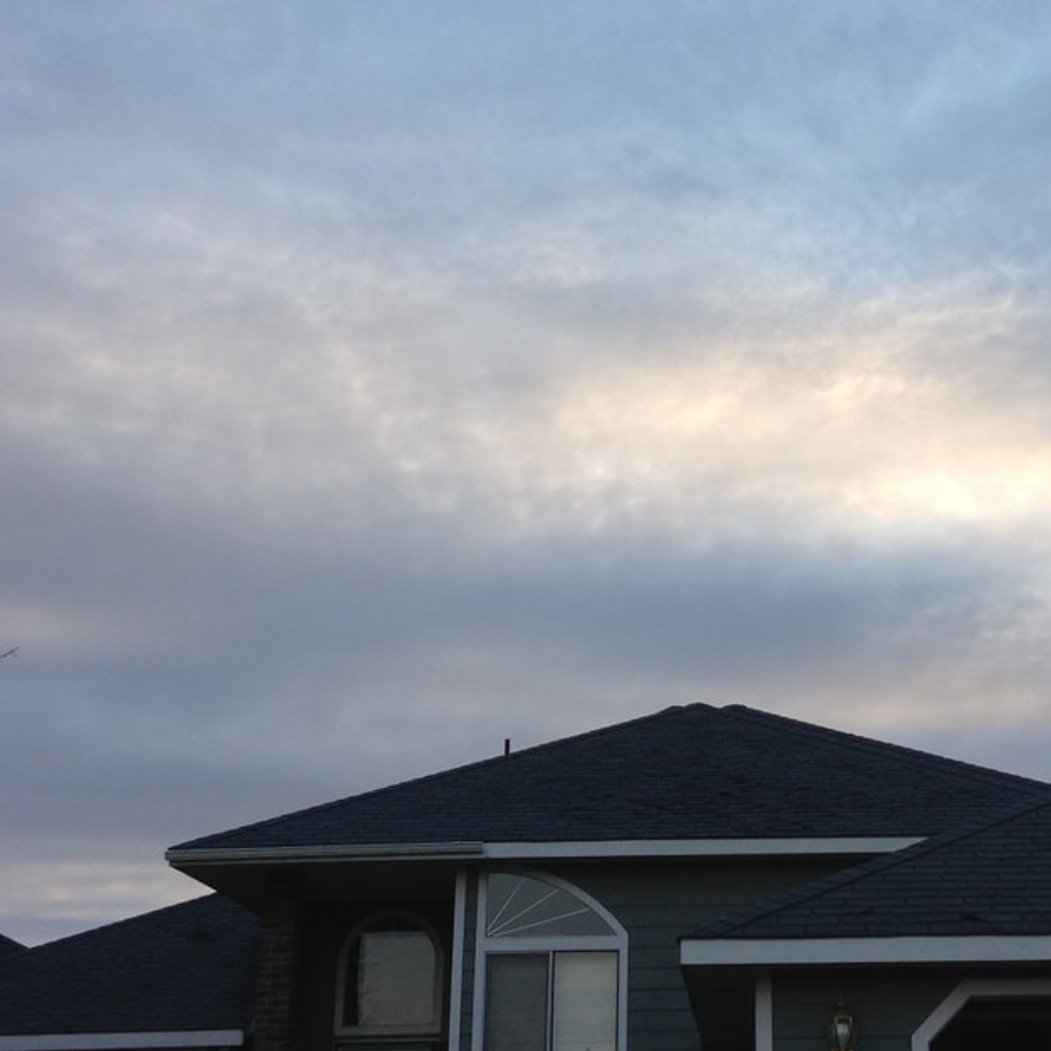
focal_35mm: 62
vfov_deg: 27.7
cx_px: 748
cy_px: 498
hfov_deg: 27.4
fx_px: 2130
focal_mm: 4.12
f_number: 2.4
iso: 50
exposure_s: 1/330
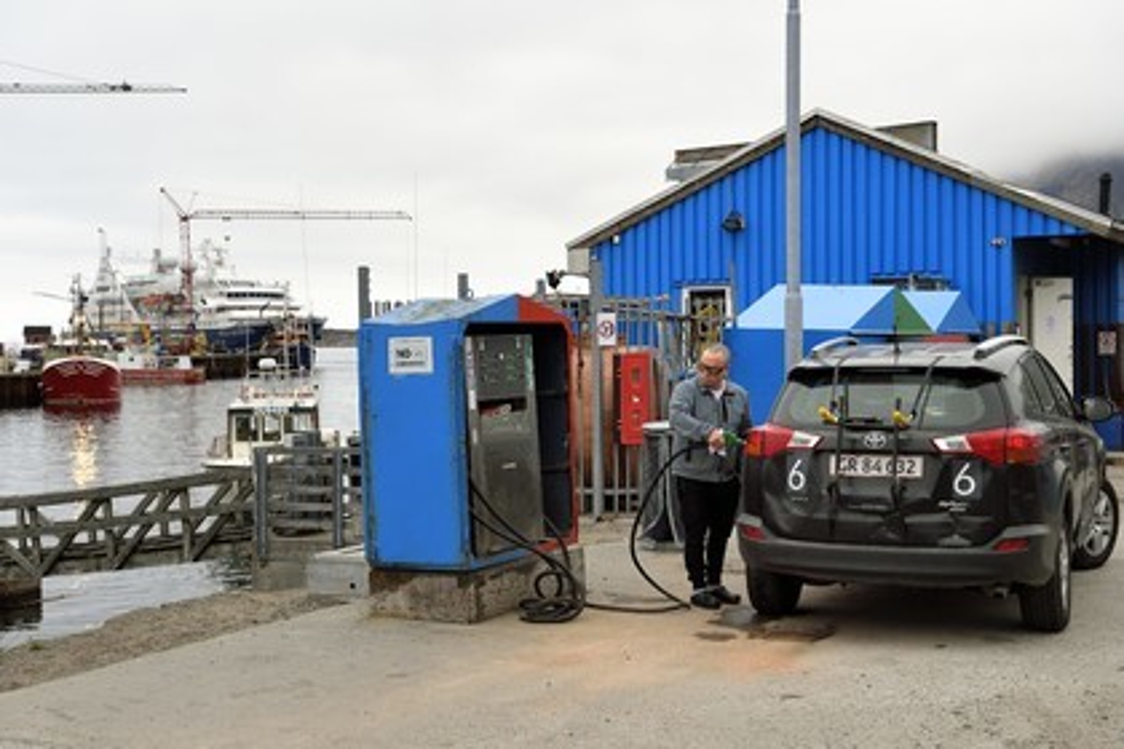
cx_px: 562
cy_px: 374
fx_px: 1623
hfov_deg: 38.2
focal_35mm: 52
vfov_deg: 26.0
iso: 400
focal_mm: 52
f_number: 8
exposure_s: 1/500
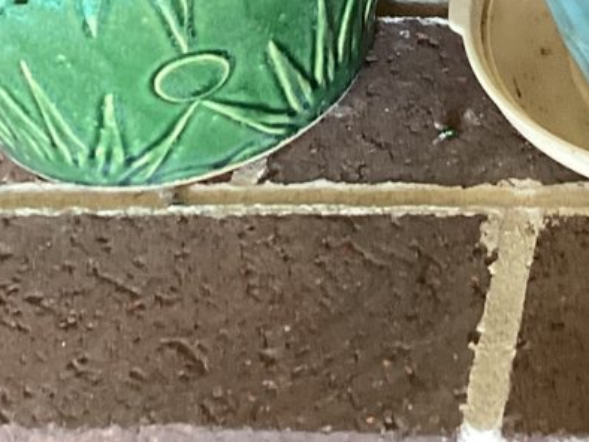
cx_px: 660
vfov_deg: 11.8
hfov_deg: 16.0
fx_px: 2026
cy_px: -252
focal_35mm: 119
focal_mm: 3.3
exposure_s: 1/60
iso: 160
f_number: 2.4
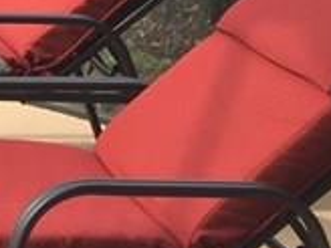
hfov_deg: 9.9
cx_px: -390
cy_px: -270
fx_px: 1731
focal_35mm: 181
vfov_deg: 7.8
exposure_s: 1/370
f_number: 2.2
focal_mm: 4.15
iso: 32
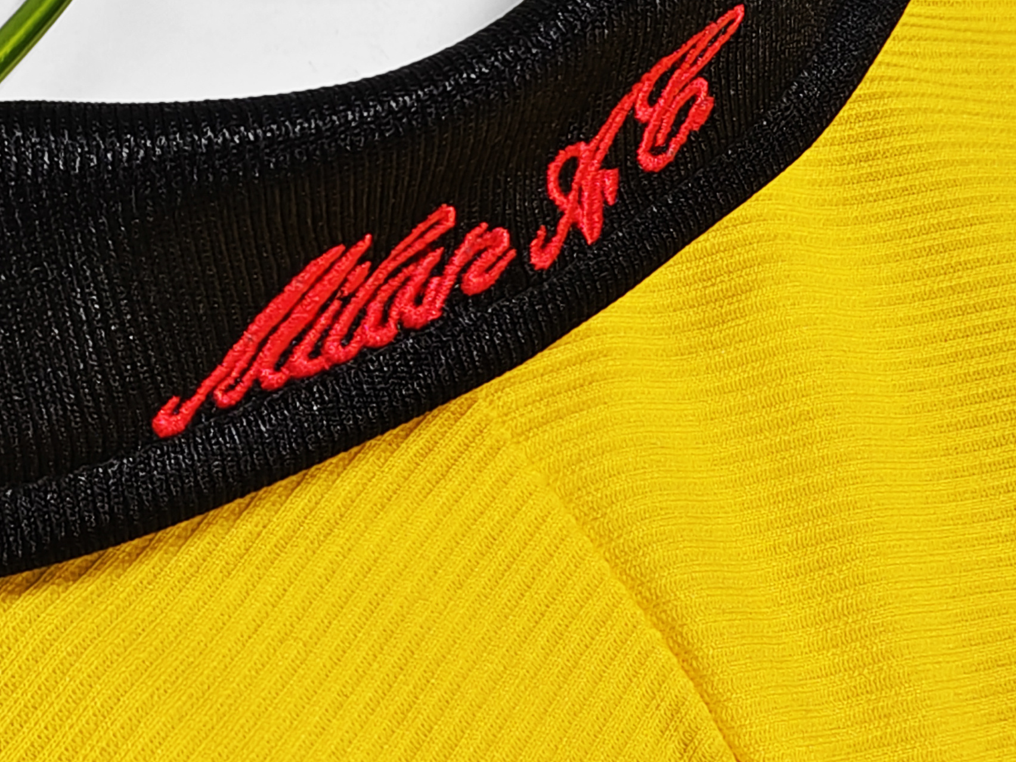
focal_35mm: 54
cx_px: 181
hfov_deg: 34.3
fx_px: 1585
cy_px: 289
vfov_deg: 27.0
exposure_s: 1/100
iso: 506
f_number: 2.2
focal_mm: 2.59
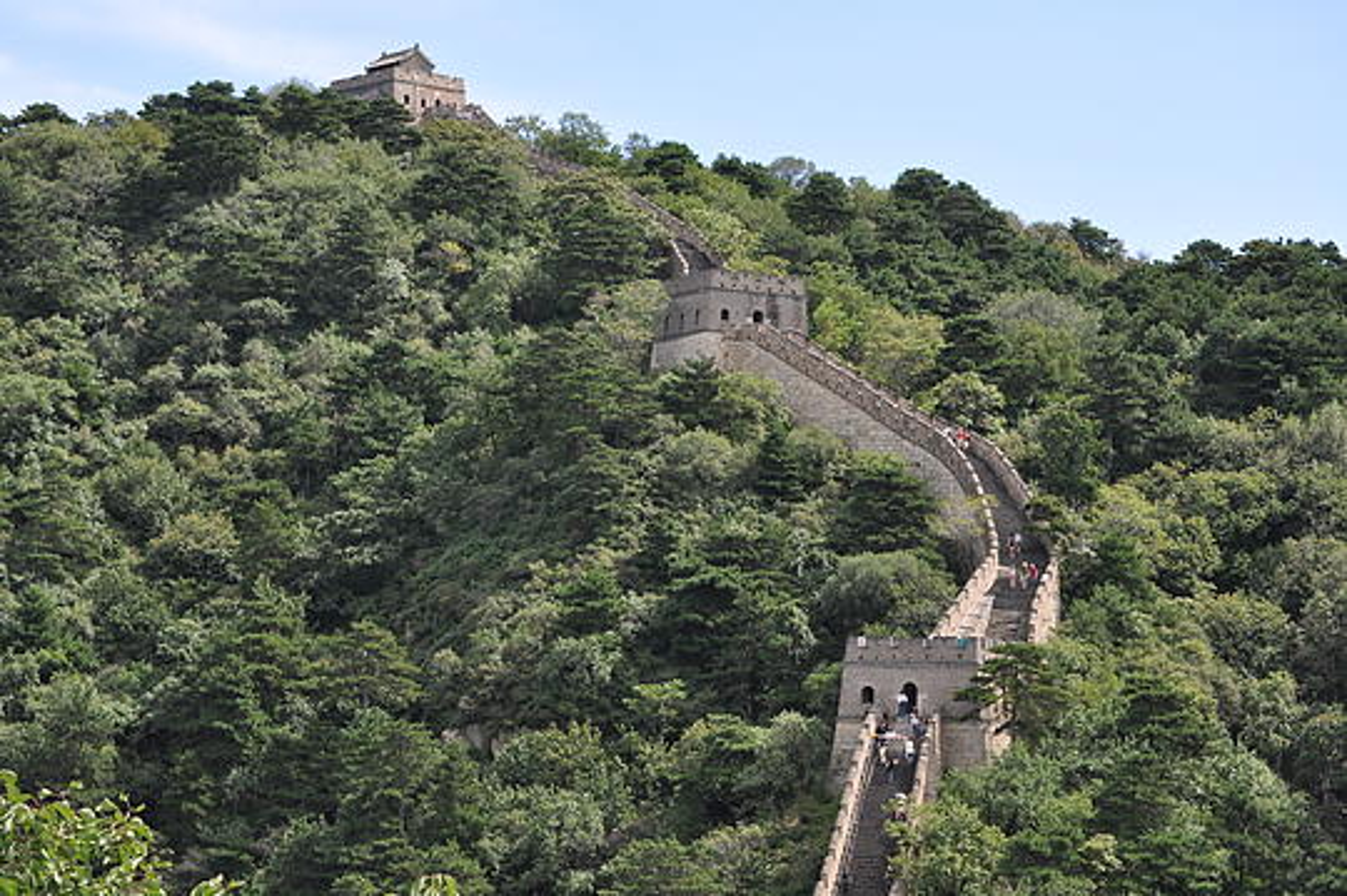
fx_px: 3084
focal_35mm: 82
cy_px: 448
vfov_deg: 16.5
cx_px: 674
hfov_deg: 24.6
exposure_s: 1/200
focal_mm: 55
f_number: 8
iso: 200
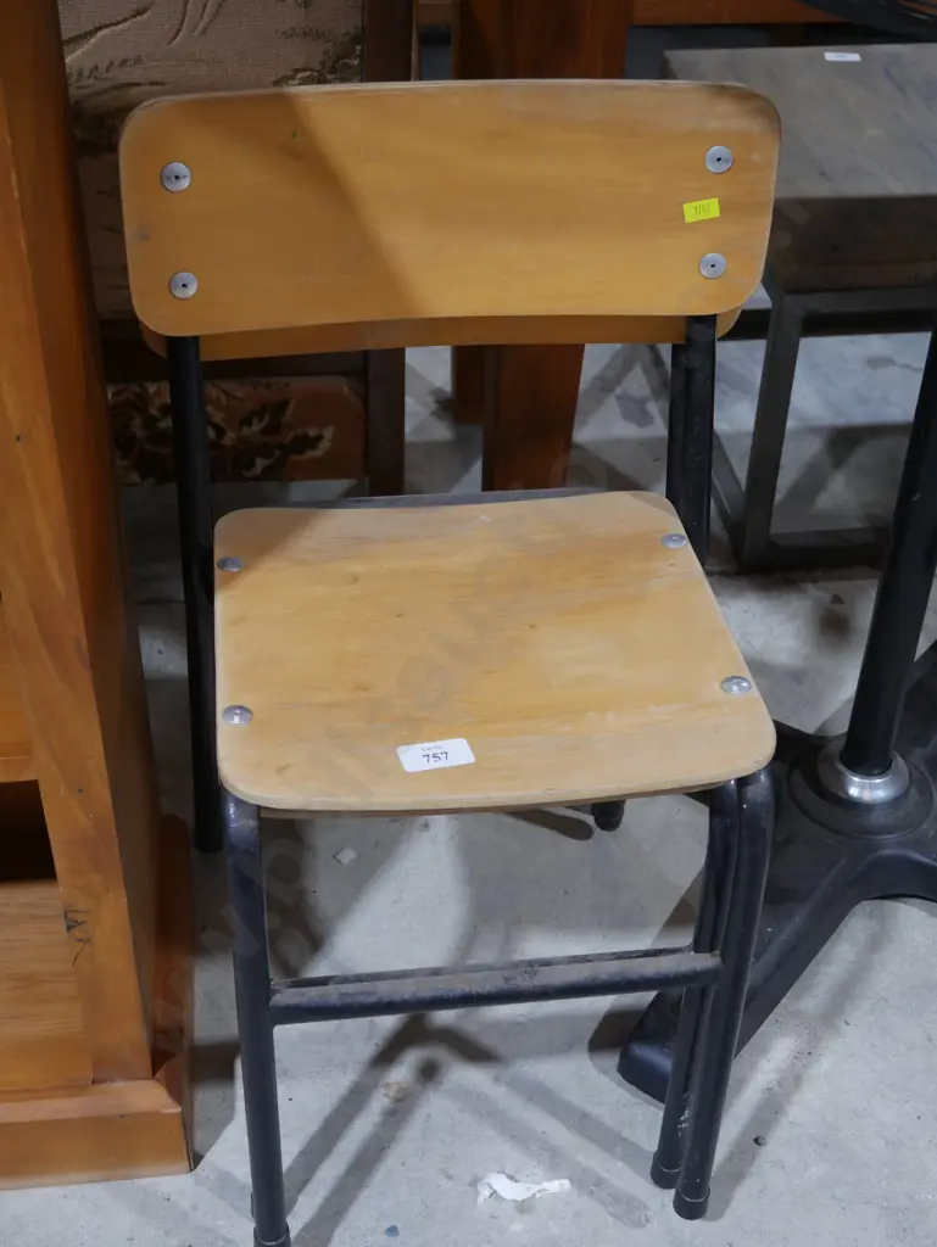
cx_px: 468
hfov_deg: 31.5
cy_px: 624
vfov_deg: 41.2
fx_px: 1659
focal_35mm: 46
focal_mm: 23
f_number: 5.1
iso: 640
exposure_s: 1/60
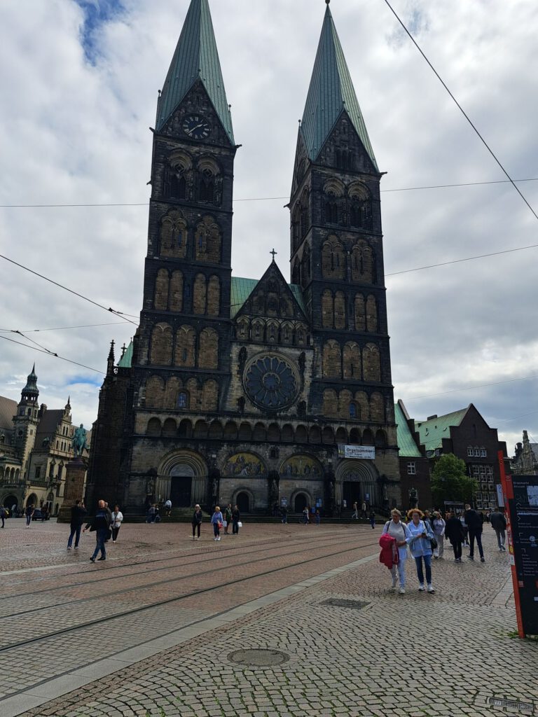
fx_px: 497
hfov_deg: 56.8
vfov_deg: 71.6
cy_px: 358
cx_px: 269
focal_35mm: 24
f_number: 1.8
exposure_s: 1/2315
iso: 50
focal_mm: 5.23
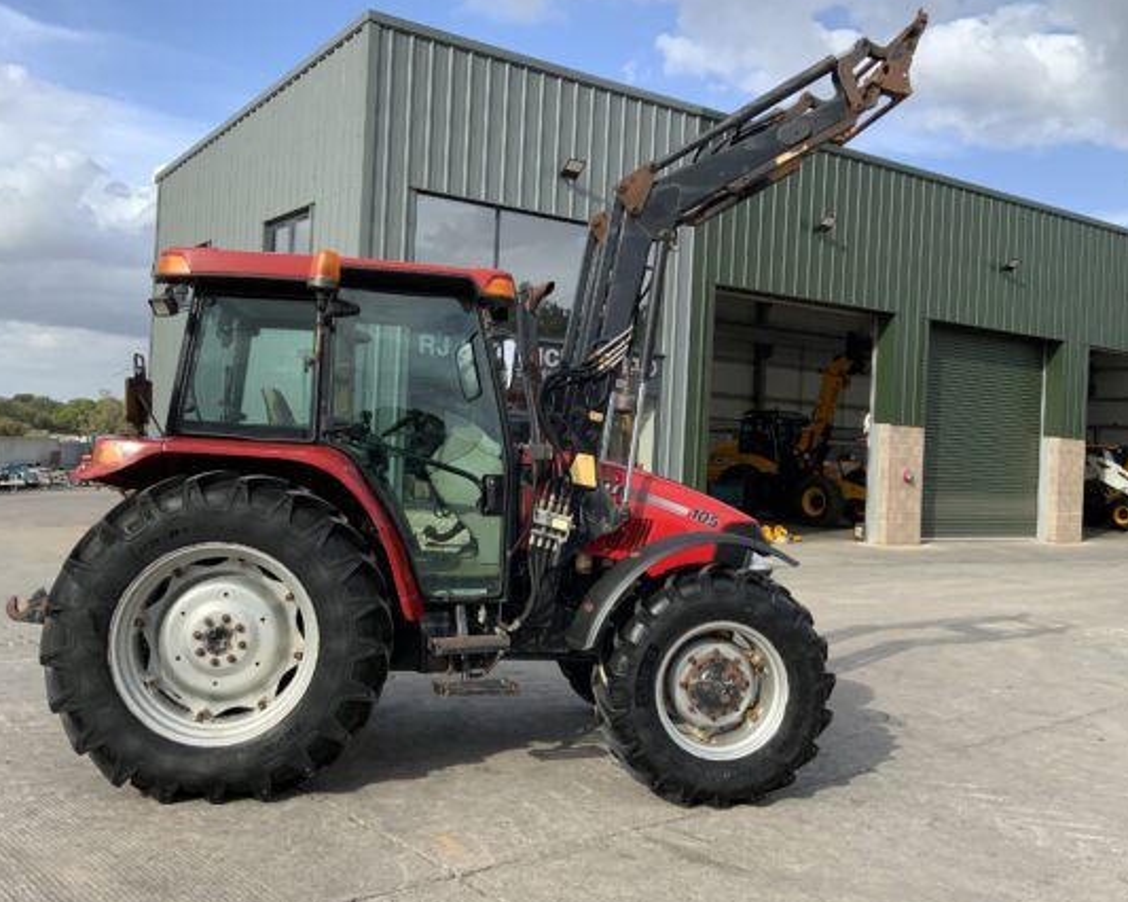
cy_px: 426
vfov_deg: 43.3
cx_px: 565
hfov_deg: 52.9
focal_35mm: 34
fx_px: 1135
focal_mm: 3
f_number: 1.8
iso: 16
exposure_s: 1/1076
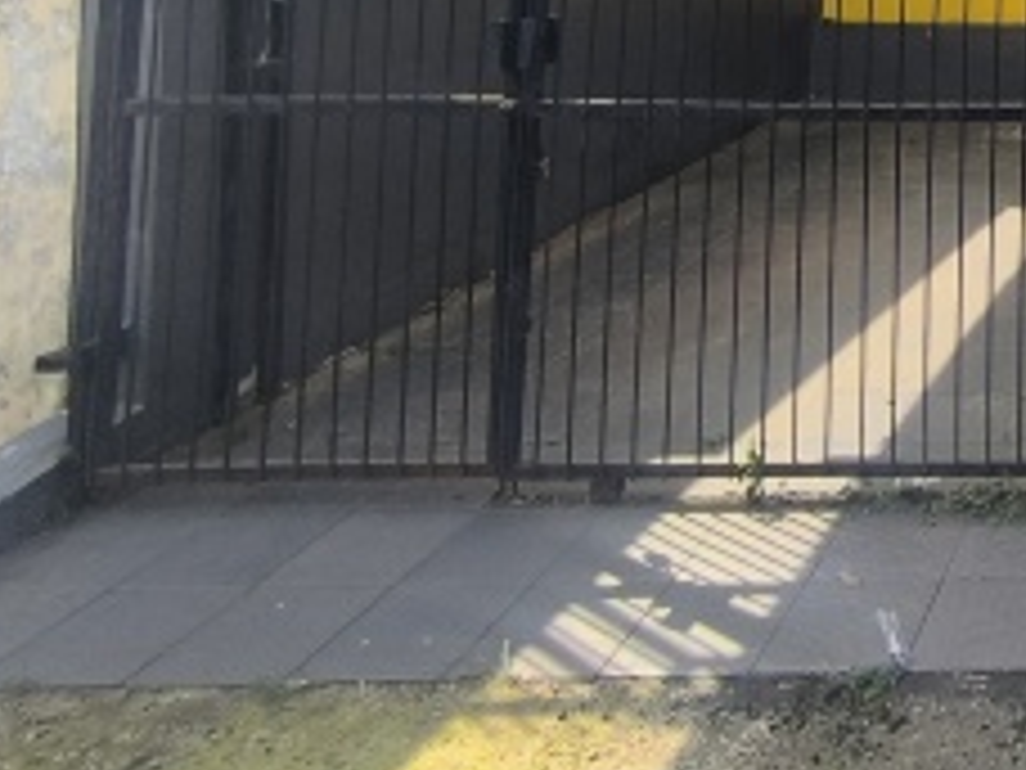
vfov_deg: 29.3
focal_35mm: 43
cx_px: 1357
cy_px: -140
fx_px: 1274
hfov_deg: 32.2
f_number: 2.2
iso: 50
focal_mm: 1.65
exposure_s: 1/773
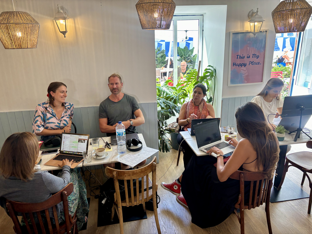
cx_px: 156
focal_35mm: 26
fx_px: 234
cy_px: 117
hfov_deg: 67.3
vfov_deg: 53.1
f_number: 1.6
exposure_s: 1/121
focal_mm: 5.96
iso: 100
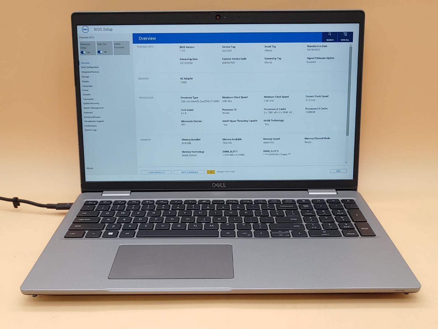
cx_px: 219
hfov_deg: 45.8
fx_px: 519
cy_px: 164
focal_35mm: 41
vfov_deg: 35.1
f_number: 1.8
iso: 50
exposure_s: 1/120
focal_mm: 4.36
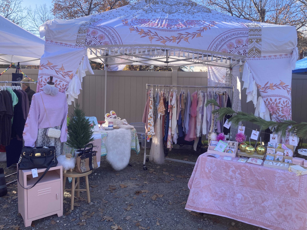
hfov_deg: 63.4
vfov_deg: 49.7
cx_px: 154
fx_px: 248
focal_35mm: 28
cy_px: 115
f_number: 1.8
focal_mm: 3.99
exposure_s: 1/467
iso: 20
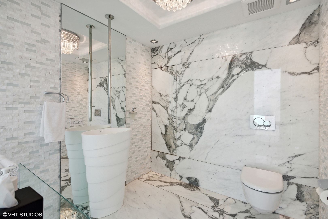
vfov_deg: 73.8
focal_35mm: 16
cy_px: 110
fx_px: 146
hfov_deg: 96.7
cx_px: 164
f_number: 8
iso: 500
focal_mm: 16
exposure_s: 1/100
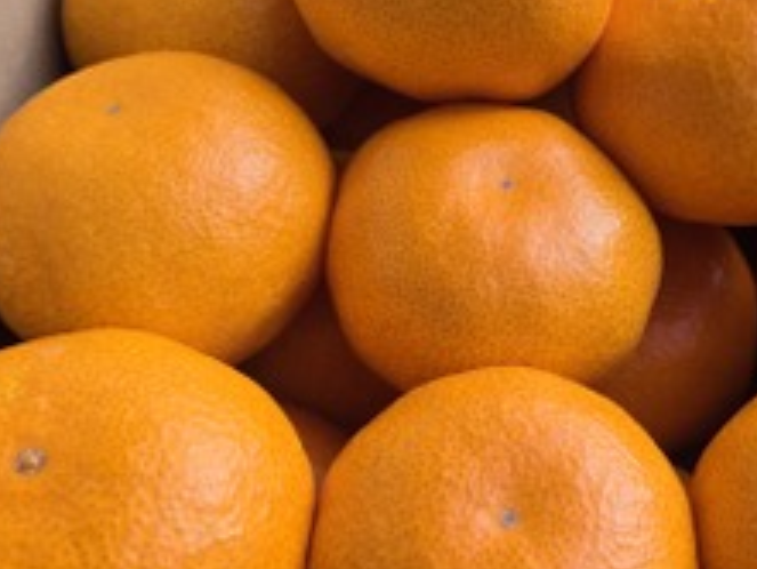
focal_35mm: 50
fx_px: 1094
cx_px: 558
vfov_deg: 29.1
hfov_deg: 37.3
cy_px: 243
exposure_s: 1/675
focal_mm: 5.4
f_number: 1.8
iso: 25
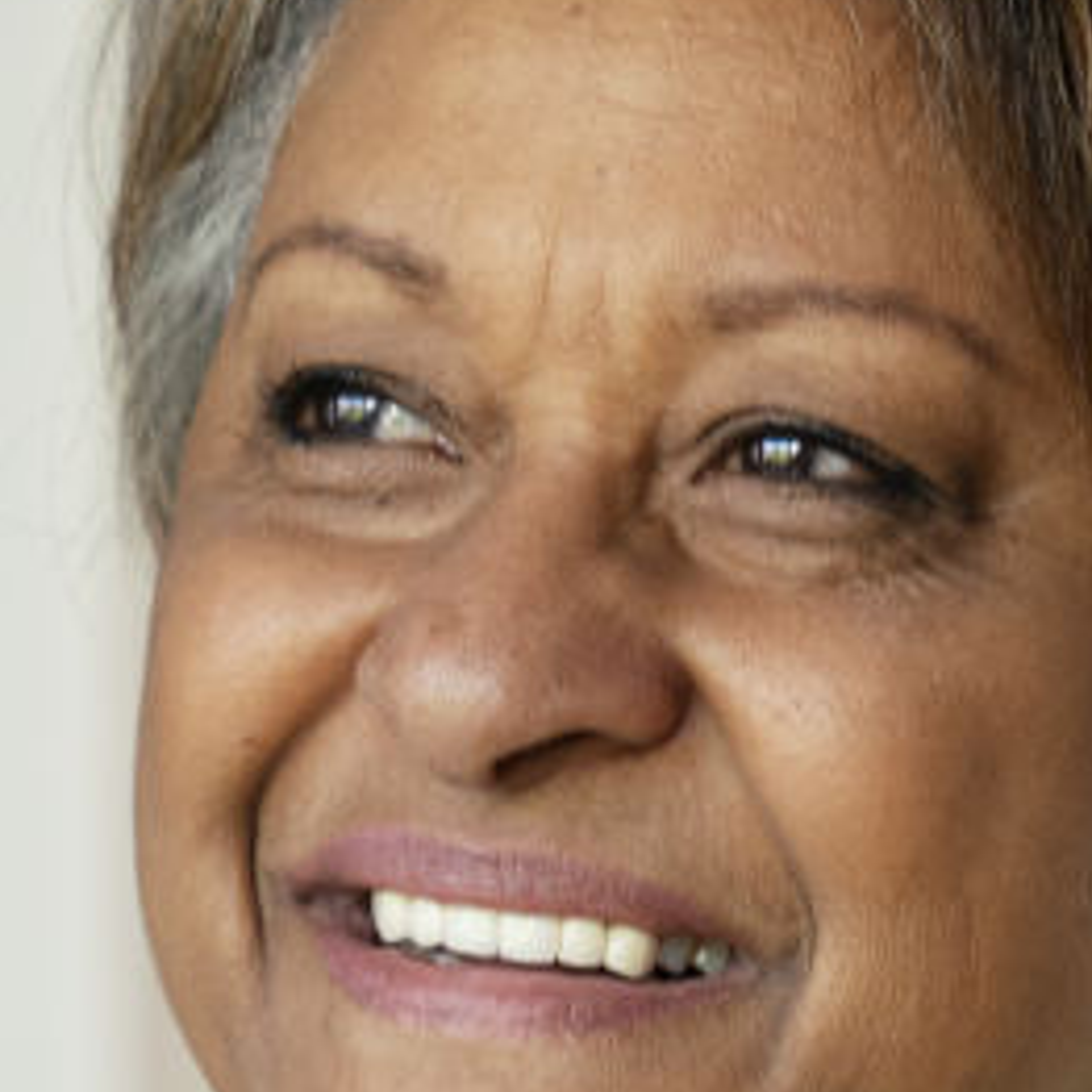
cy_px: 1838
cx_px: 29
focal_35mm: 241
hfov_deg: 7.2
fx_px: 8601
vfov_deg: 7.1
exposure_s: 1/160
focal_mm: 62
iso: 640
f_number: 3.2
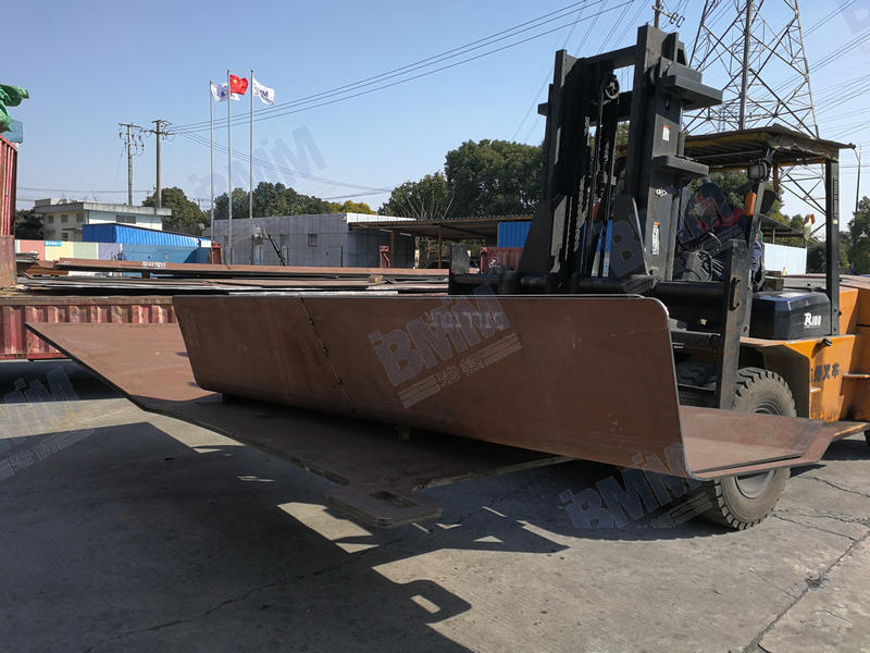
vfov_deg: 51.4
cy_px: 326
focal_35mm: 27
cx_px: 435
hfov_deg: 65.3
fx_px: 679
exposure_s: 1/843
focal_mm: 3.95
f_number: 2.2
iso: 50
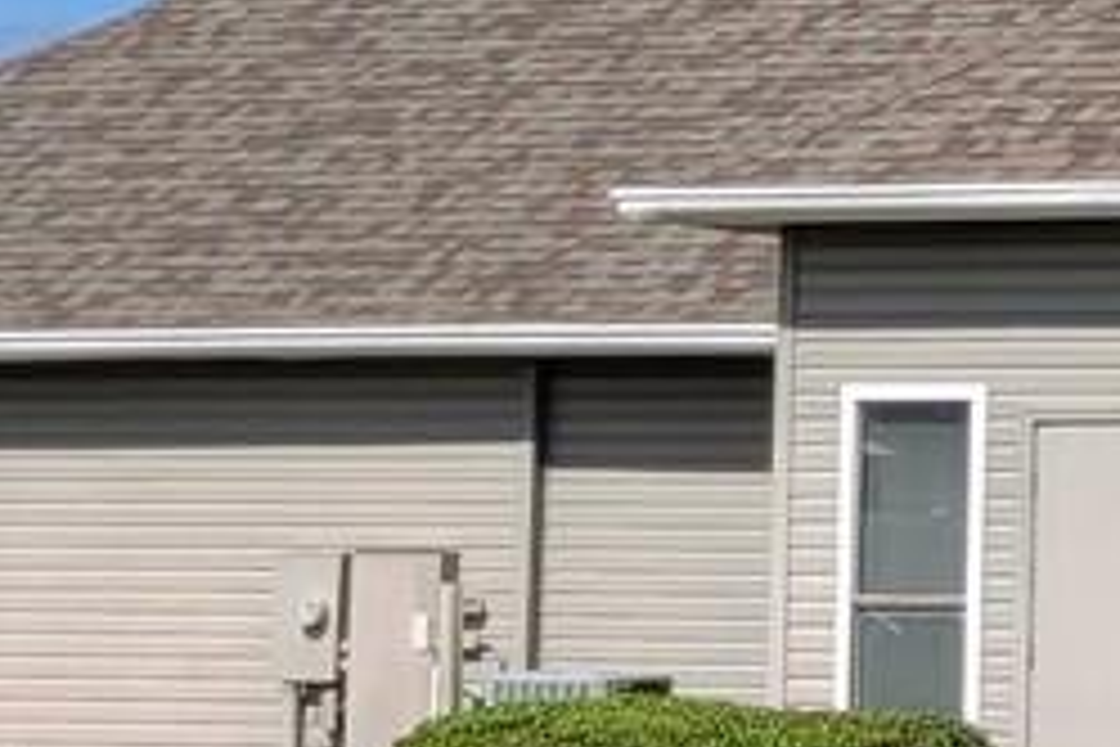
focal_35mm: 174
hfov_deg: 11.0
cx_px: 2083
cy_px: 166
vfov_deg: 7.9
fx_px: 5413
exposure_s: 1/3707
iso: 40
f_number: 1.8
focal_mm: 5.4
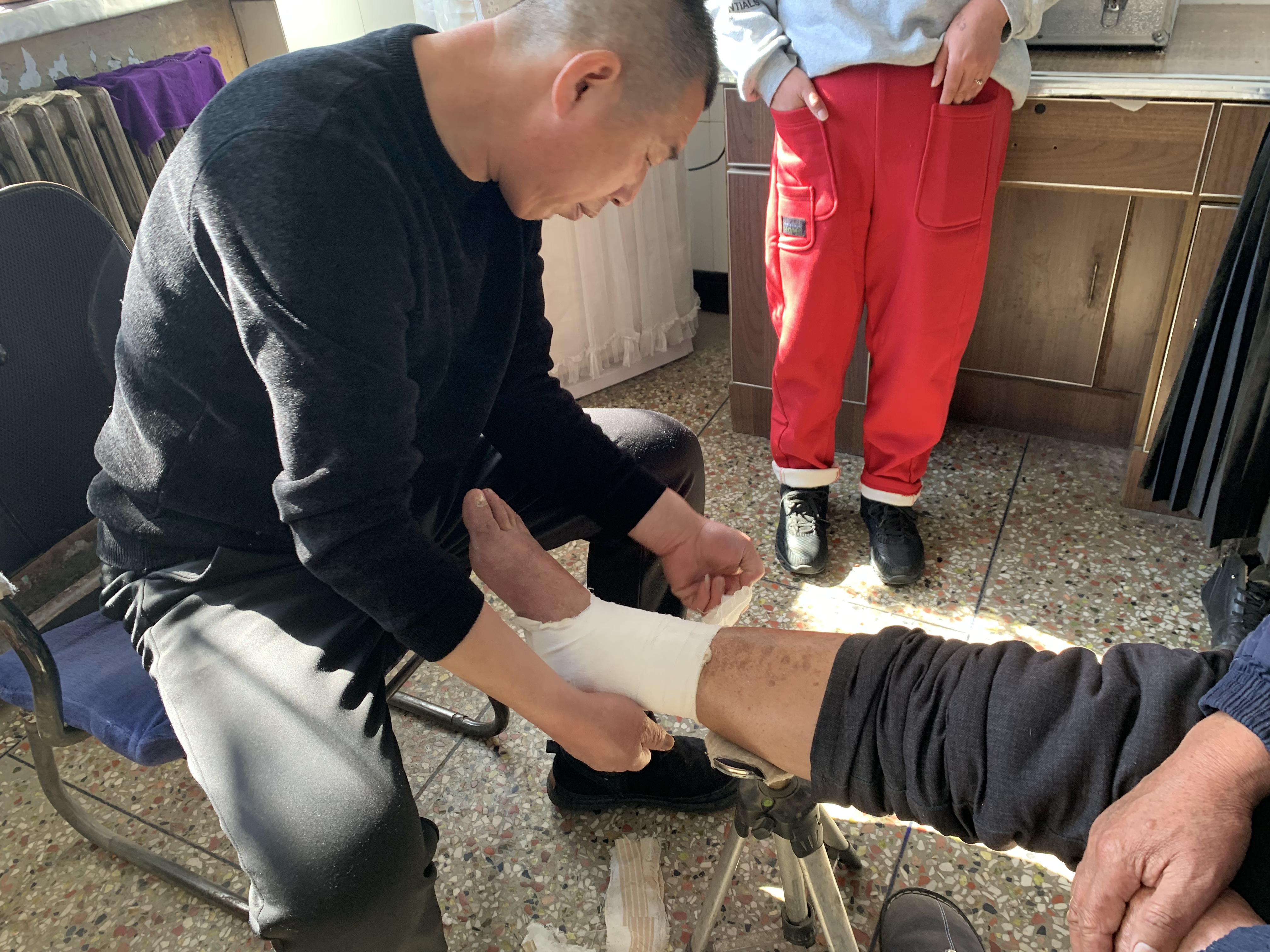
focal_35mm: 26
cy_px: 476
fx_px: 954
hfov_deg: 67.3
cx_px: 635
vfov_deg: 53.1
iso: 100
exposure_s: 1/60
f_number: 1.8
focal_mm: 4.25
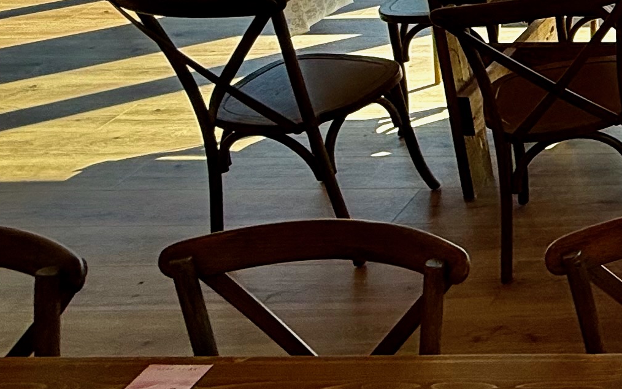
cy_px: -45
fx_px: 1000
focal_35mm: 59
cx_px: 1002
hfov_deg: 24.2
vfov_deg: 20.9
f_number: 2.2
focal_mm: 2.22
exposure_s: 1/218
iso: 50
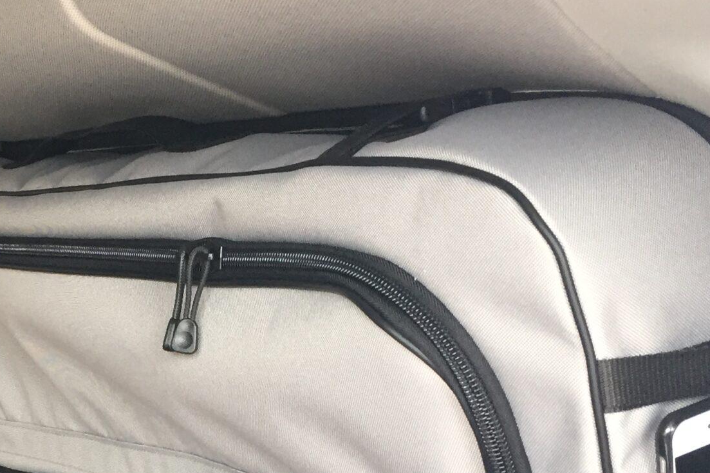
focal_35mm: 70
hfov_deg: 27.9
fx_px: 1380
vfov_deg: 19.0
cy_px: 461
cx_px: 83
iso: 64
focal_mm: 4.15
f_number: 2.2
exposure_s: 1/33
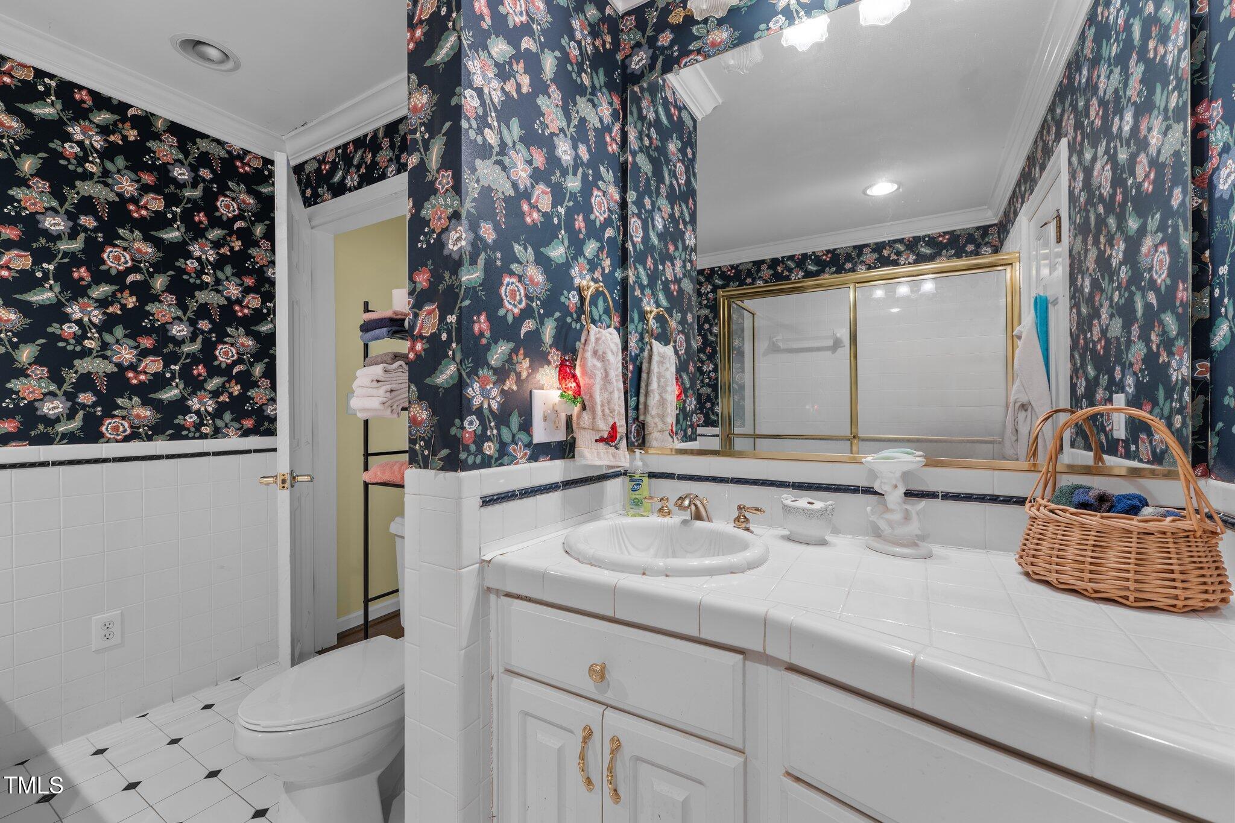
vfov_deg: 81.2
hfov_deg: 104.3
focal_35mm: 14
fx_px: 480
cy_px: 412
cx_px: 618
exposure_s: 2
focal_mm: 14
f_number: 7.1
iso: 200
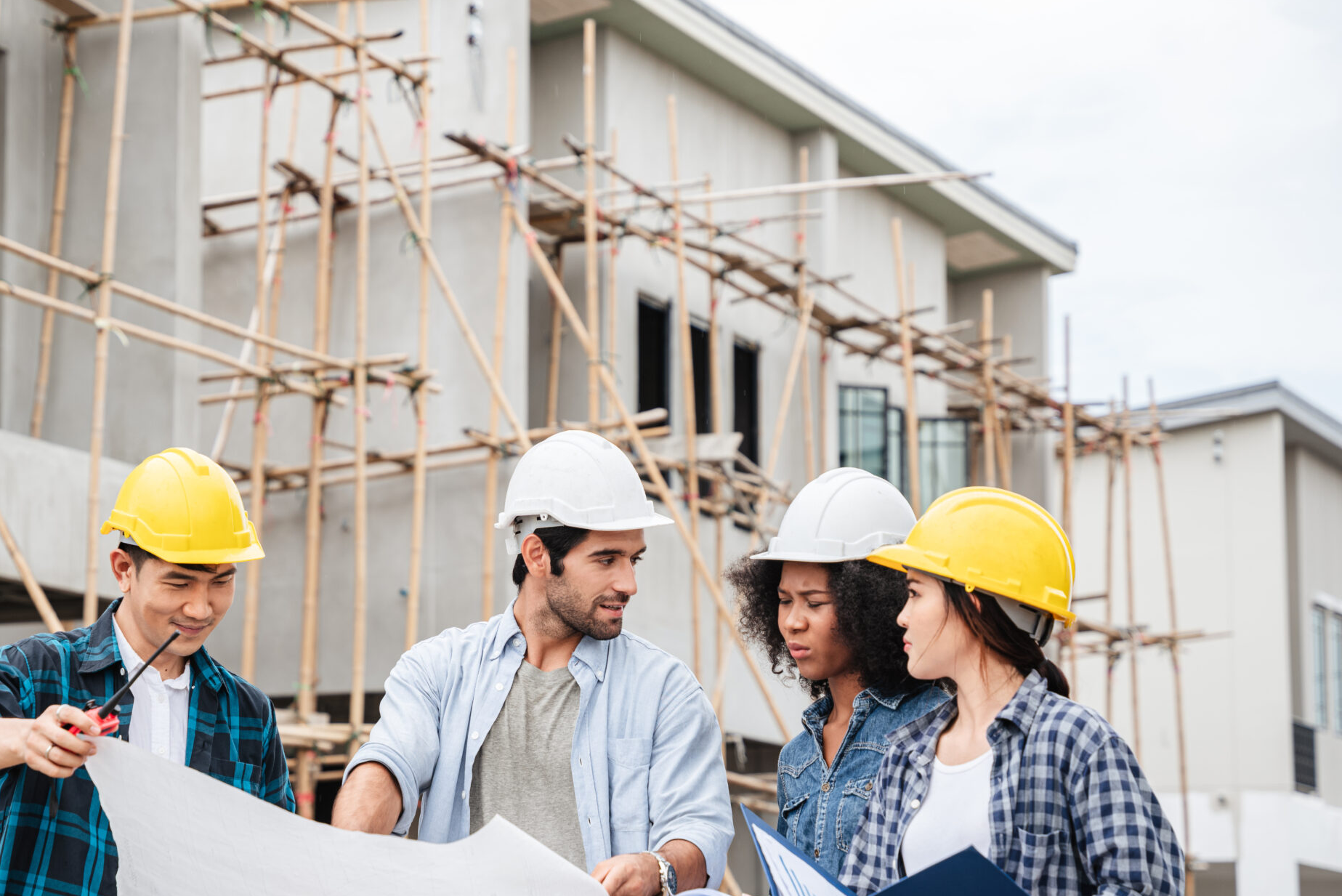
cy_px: 553
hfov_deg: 21.0
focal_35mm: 97
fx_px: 3617
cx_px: 476
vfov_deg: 14.1
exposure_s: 1/250
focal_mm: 70
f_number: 4
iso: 100
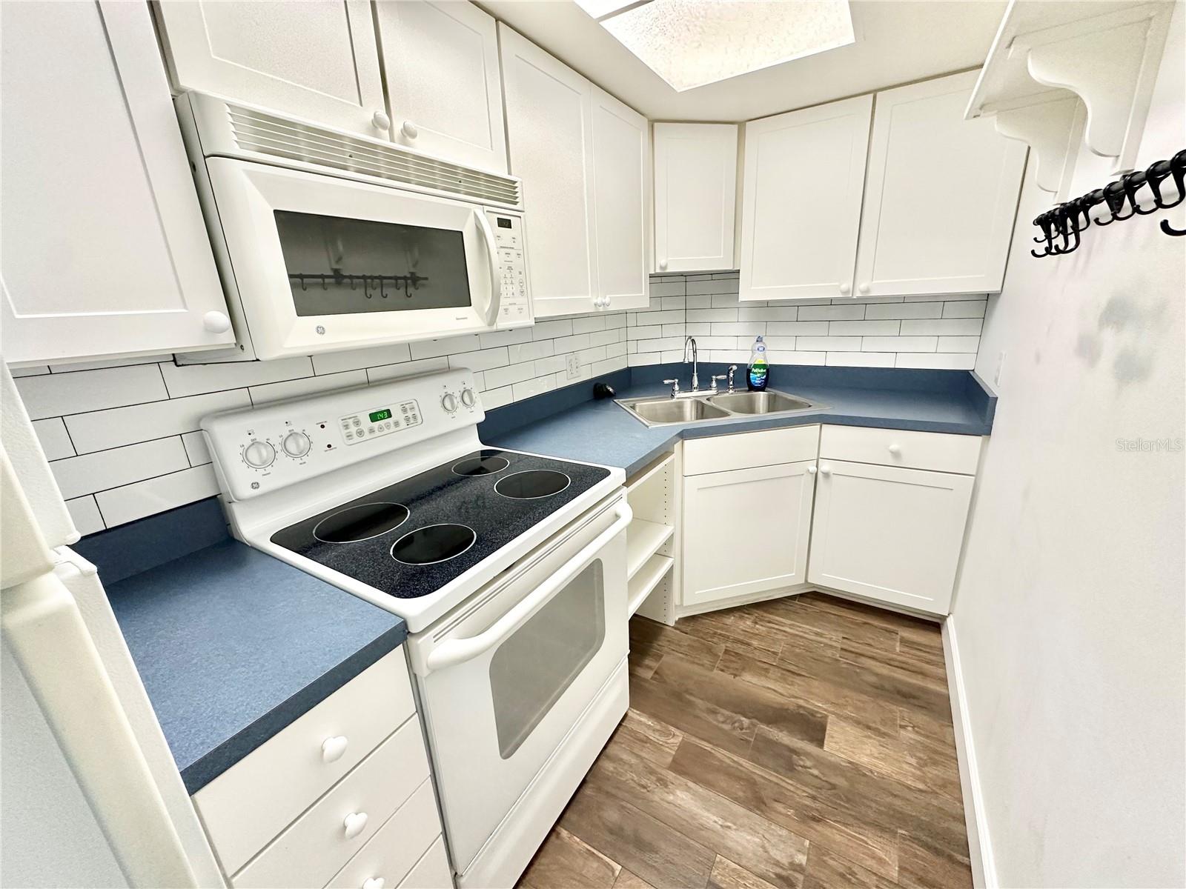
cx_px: 593
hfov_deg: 102.1
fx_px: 480
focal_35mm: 14
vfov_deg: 85.7
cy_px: 444
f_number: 2.2
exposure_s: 1/120
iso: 250
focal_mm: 2.22
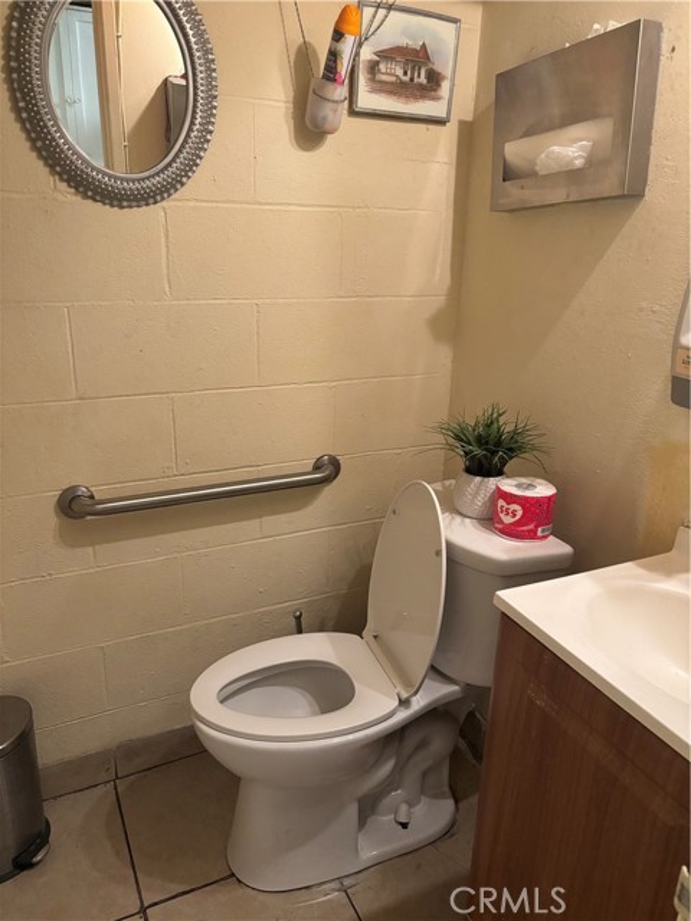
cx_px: 346
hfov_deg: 53.1
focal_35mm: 26
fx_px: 692
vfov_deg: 67.3
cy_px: 460
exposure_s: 1/60
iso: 400
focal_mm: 5.96
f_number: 1.6
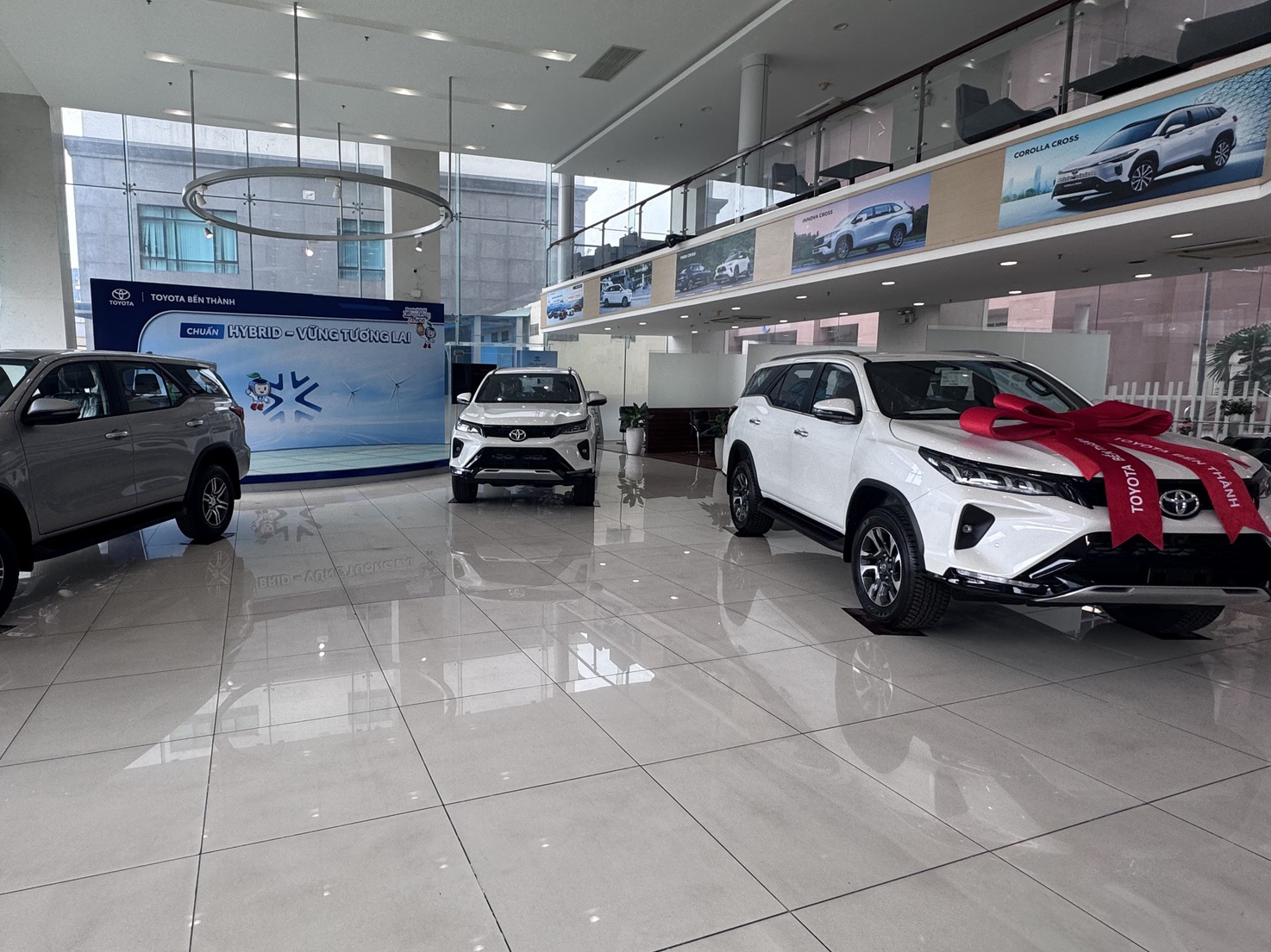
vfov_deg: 68.7
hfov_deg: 83.3
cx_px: 489
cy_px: 470
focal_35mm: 19
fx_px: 698
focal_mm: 2.22
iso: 40
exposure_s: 1/215
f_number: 2.2
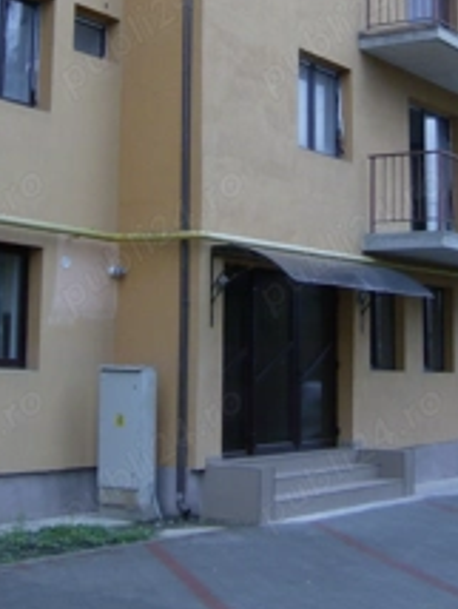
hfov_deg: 22.0
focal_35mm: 67
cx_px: 250
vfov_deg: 27.9
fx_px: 1180
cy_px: 67
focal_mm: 6
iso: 113
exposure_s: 1/64
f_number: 2.8
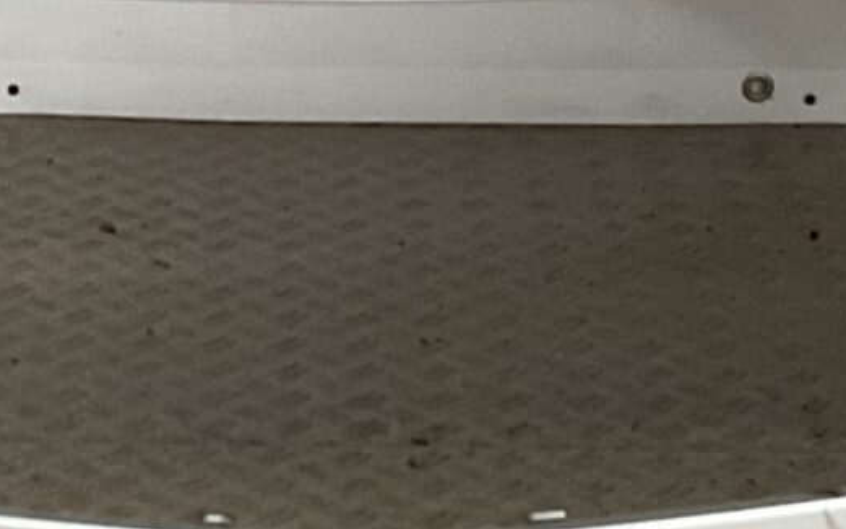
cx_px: 294
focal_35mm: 151
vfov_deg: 8.6
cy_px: -144
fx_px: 3483
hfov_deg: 13.8
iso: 80
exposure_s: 1/50
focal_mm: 3
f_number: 1.8
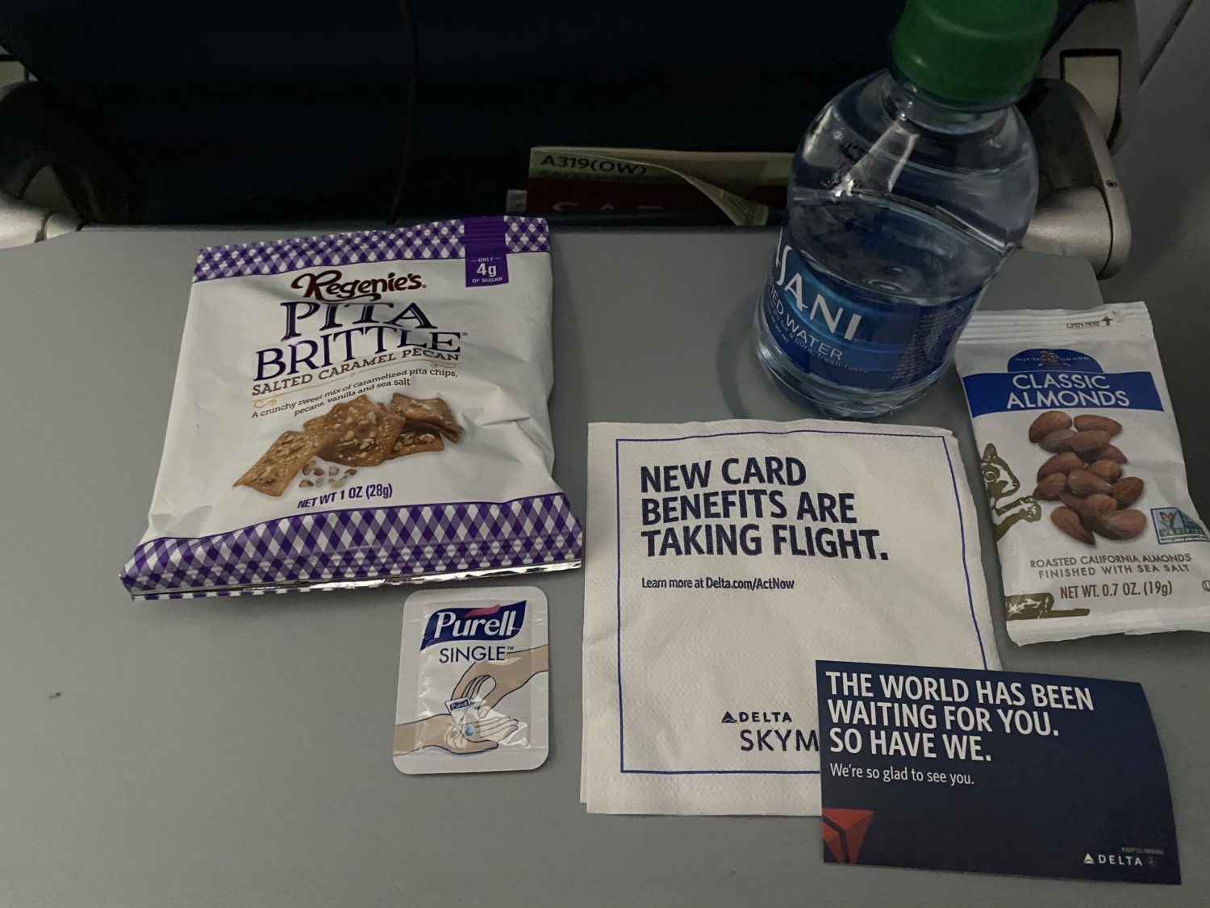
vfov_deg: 53.1
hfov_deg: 67.3
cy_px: 454
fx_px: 909
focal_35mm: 26
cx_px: 605
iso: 1000
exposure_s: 1/30
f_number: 1.8
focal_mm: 4.25
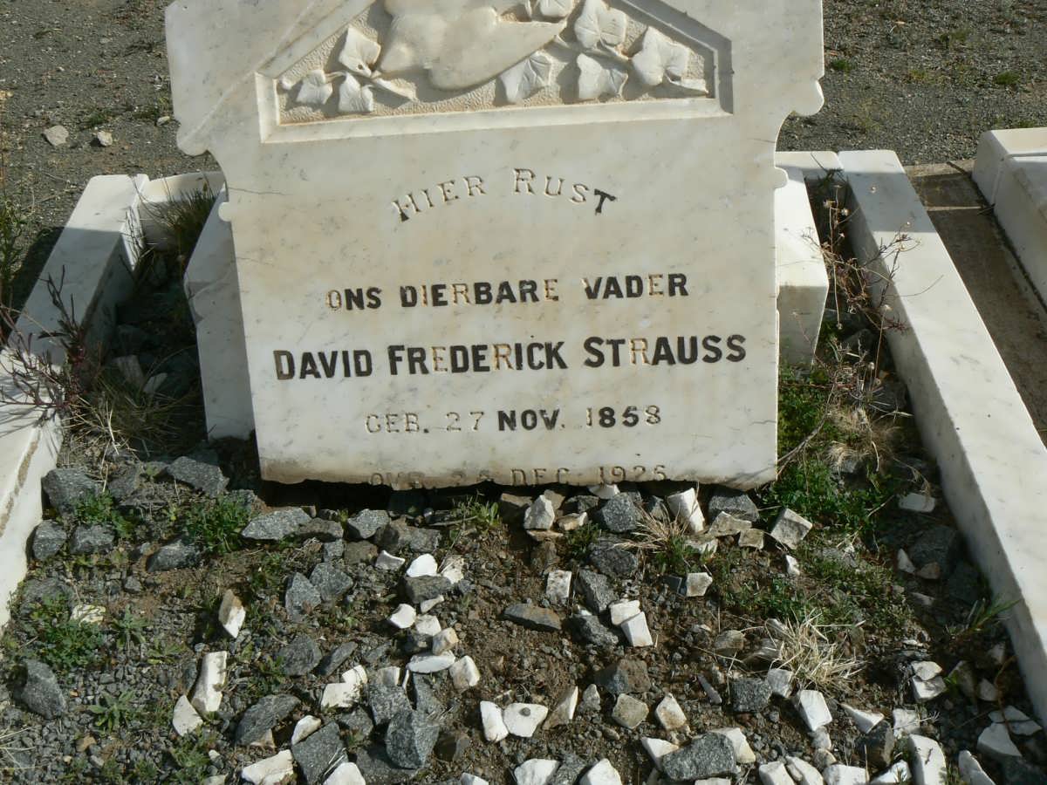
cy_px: 392
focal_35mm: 36
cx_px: 524
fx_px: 1089
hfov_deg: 51.4
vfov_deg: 39.7
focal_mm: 6
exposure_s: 1/400
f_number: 8
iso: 80
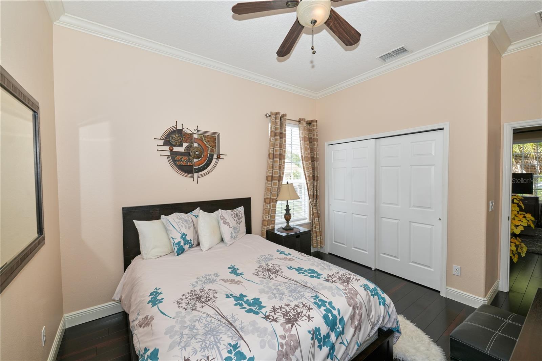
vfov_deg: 81.2
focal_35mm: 14
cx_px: 271
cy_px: 180
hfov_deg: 104.3
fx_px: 211
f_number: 7.1
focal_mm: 14
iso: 400
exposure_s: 1/200
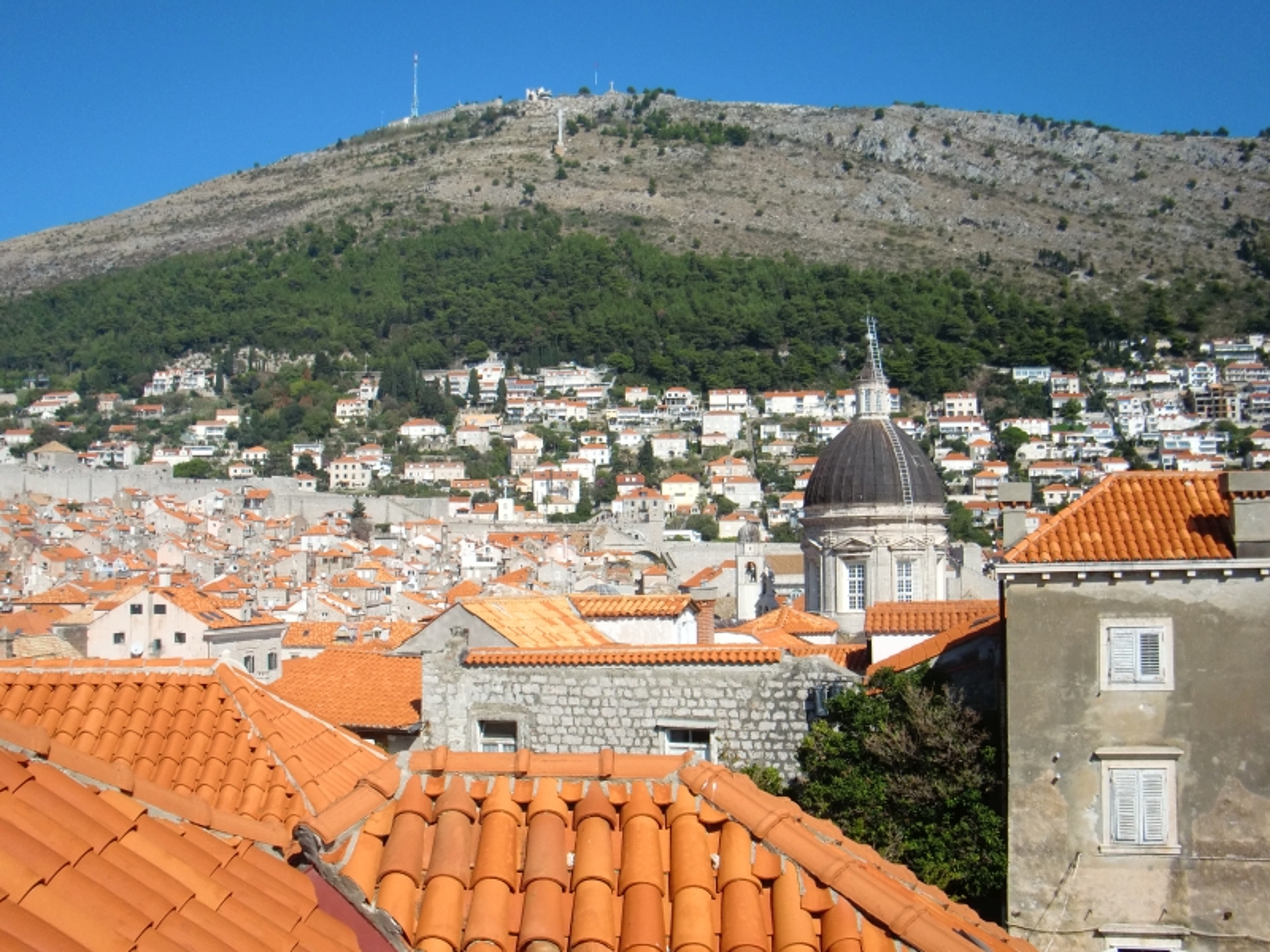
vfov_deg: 37.7
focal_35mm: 38
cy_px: 476
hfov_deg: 49.0
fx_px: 1394
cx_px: 635
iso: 100
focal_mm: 6.66
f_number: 8.9
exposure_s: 1/320
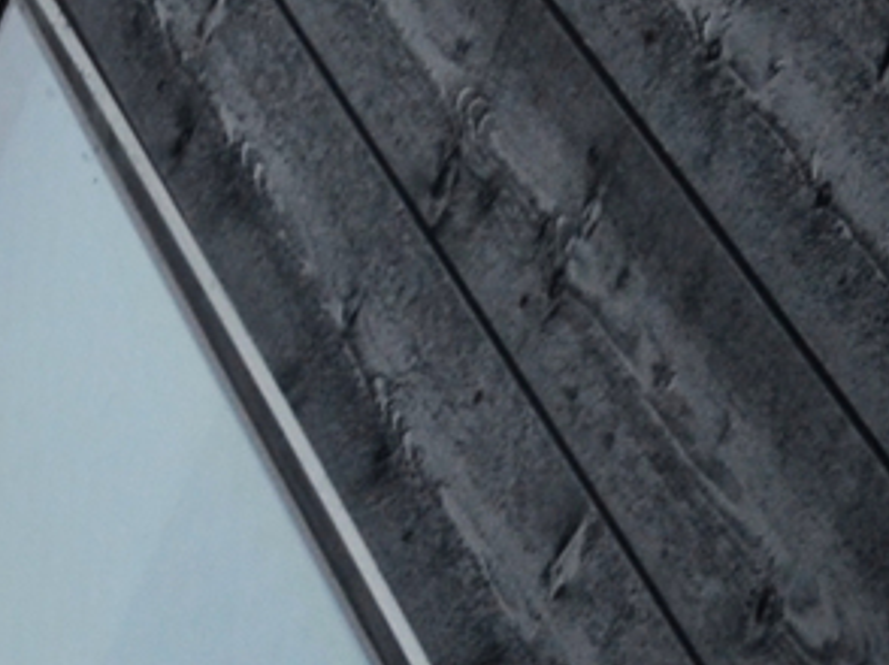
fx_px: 5030
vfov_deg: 6.4
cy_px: 2473
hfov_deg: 9.6
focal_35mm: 196
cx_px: -680
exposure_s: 1/125
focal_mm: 16
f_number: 5.6
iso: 280
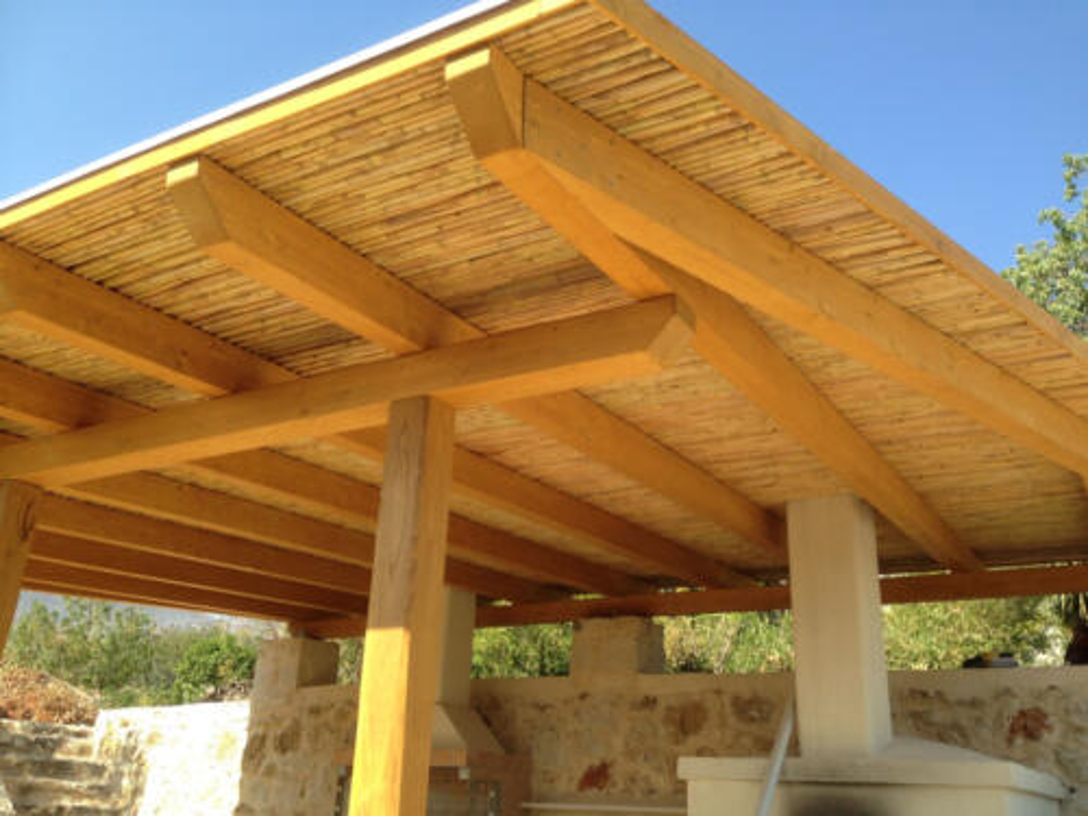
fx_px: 1037
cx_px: 544
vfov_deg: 42.9
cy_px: 408
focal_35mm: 33
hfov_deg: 55.4
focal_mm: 4.12
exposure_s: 1/669
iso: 50
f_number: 2.4
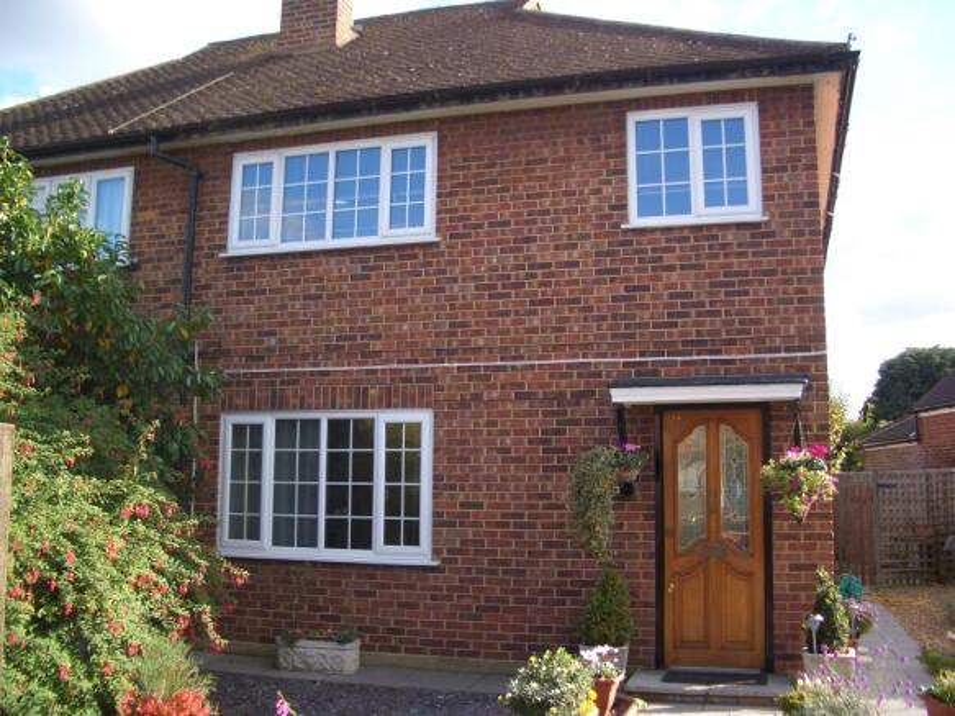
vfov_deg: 40.7
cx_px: 478
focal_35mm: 35
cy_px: 358
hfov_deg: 52.6
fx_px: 965
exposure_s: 1/250
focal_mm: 5.8
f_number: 2.6
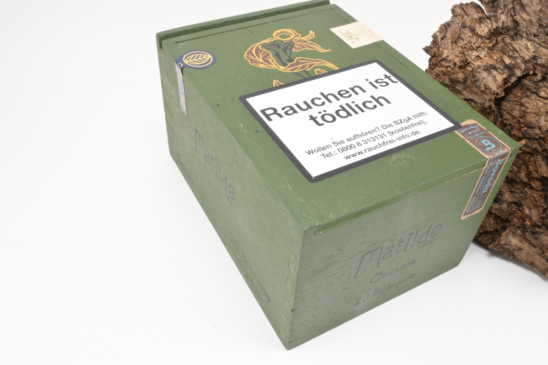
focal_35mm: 34
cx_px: 274
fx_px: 510
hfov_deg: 56.5
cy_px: 171
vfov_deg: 39.4
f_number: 22
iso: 640
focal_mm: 21
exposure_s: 1/15
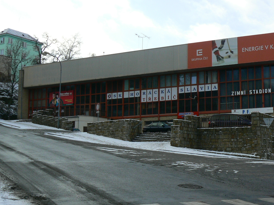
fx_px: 435
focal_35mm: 55
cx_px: 202
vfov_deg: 26.5
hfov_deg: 34.3
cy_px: 116
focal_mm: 6
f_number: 5.6
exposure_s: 1/320
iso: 80
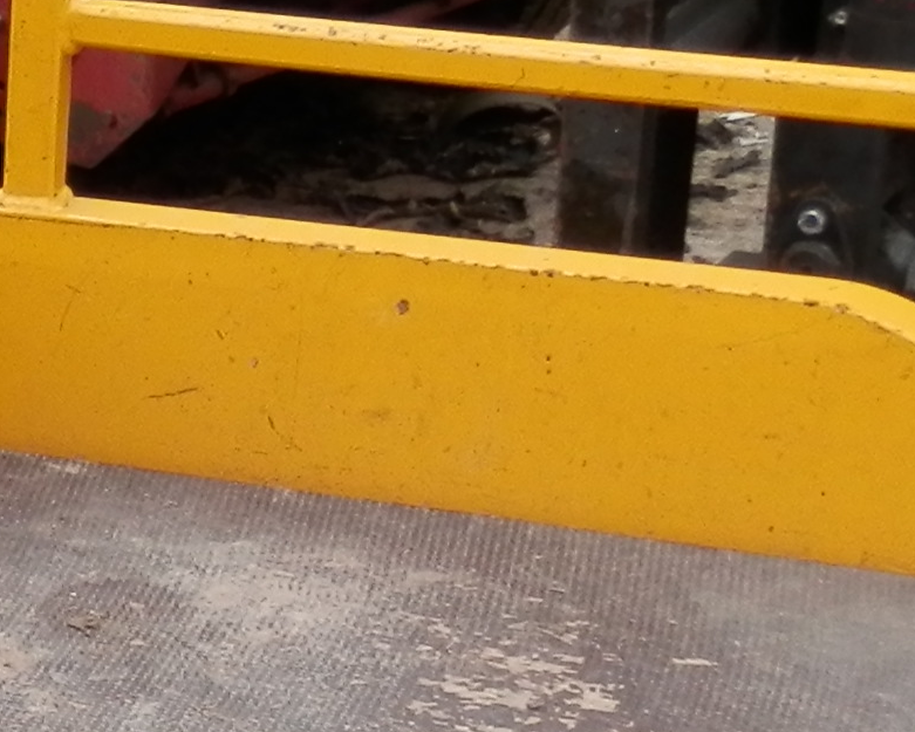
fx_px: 3629
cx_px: -821
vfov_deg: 11.4
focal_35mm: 134
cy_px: 781
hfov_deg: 12.8
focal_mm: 4.5
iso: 80
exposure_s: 1/400
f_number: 3
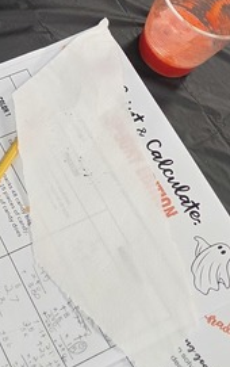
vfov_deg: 19.8
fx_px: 920
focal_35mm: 92
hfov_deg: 13.1
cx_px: -157
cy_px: -167
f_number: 1.7
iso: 250
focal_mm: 6.3
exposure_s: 1/120
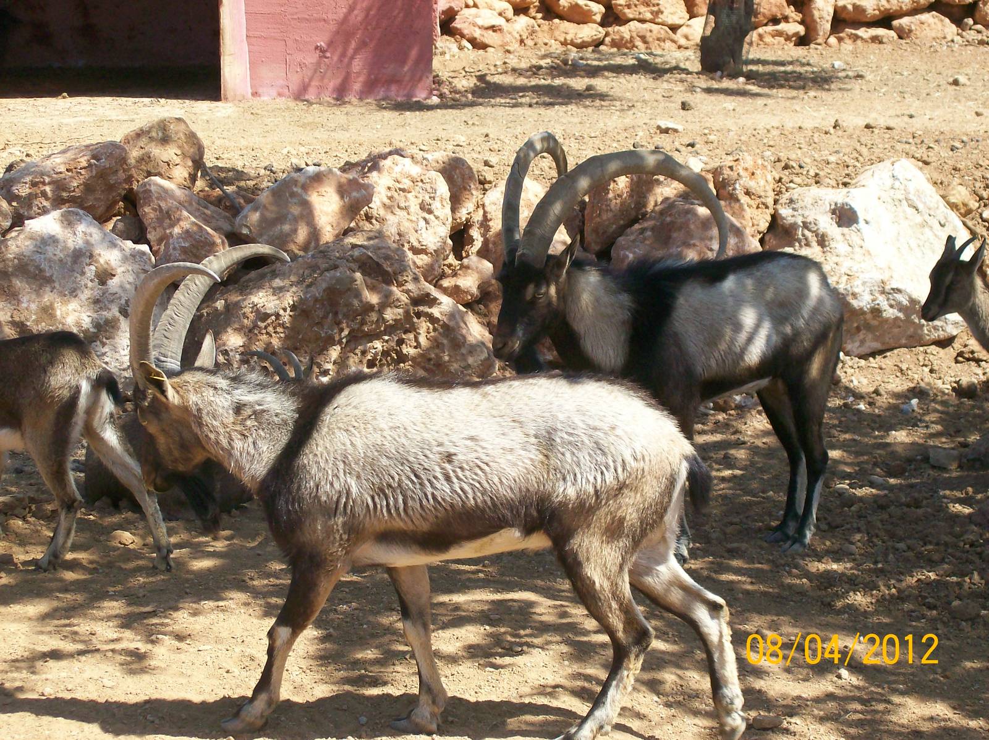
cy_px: 370
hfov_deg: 22.5
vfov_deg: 17.0
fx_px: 2484
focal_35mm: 87
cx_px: 494
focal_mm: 14.3
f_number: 4.3
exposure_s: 1/410
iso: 80
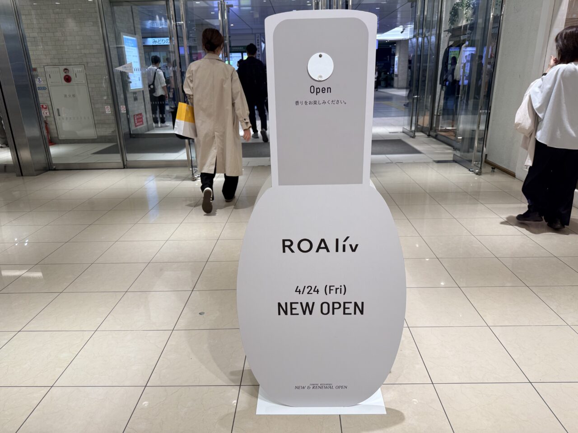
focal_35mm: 24
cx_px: 289
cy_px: 216
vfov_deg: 56.8
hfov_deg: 71.6
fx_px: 401
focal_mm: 6.76
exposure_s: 1/153
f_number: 1.78
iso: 64
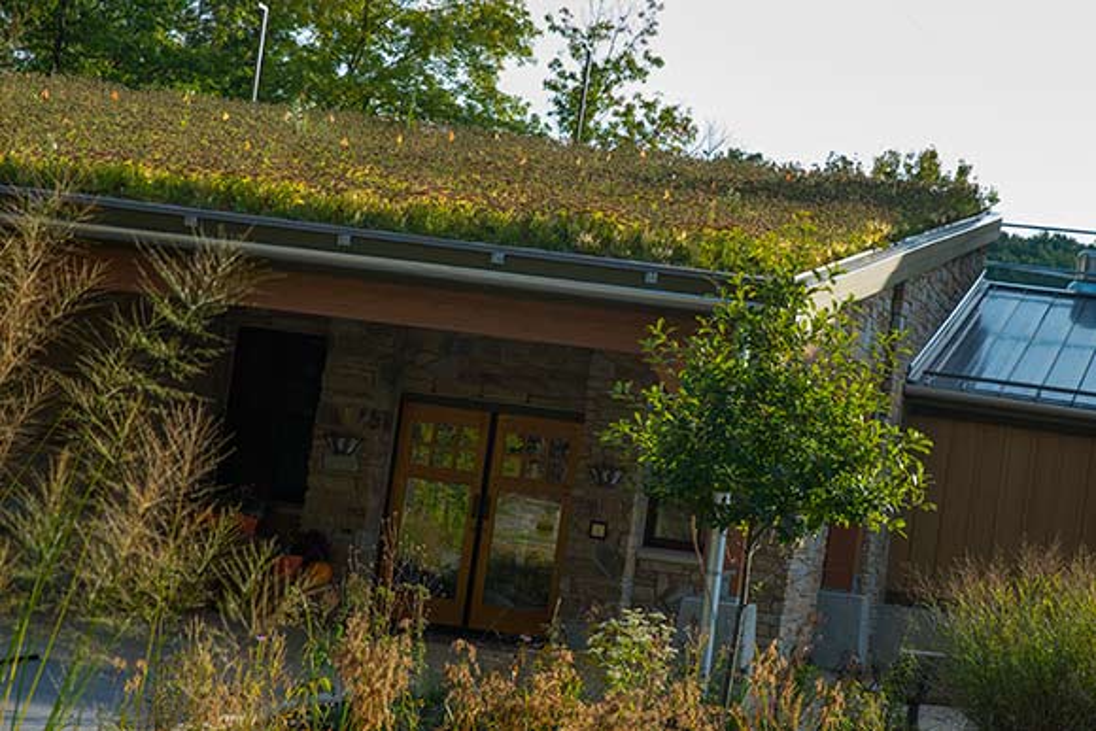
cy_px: 366
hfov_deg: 28.8
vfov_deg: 19.5
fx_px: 2132
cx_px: 548
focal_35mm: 70
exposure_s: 1/500
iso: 400
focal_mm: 70
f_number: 6.7
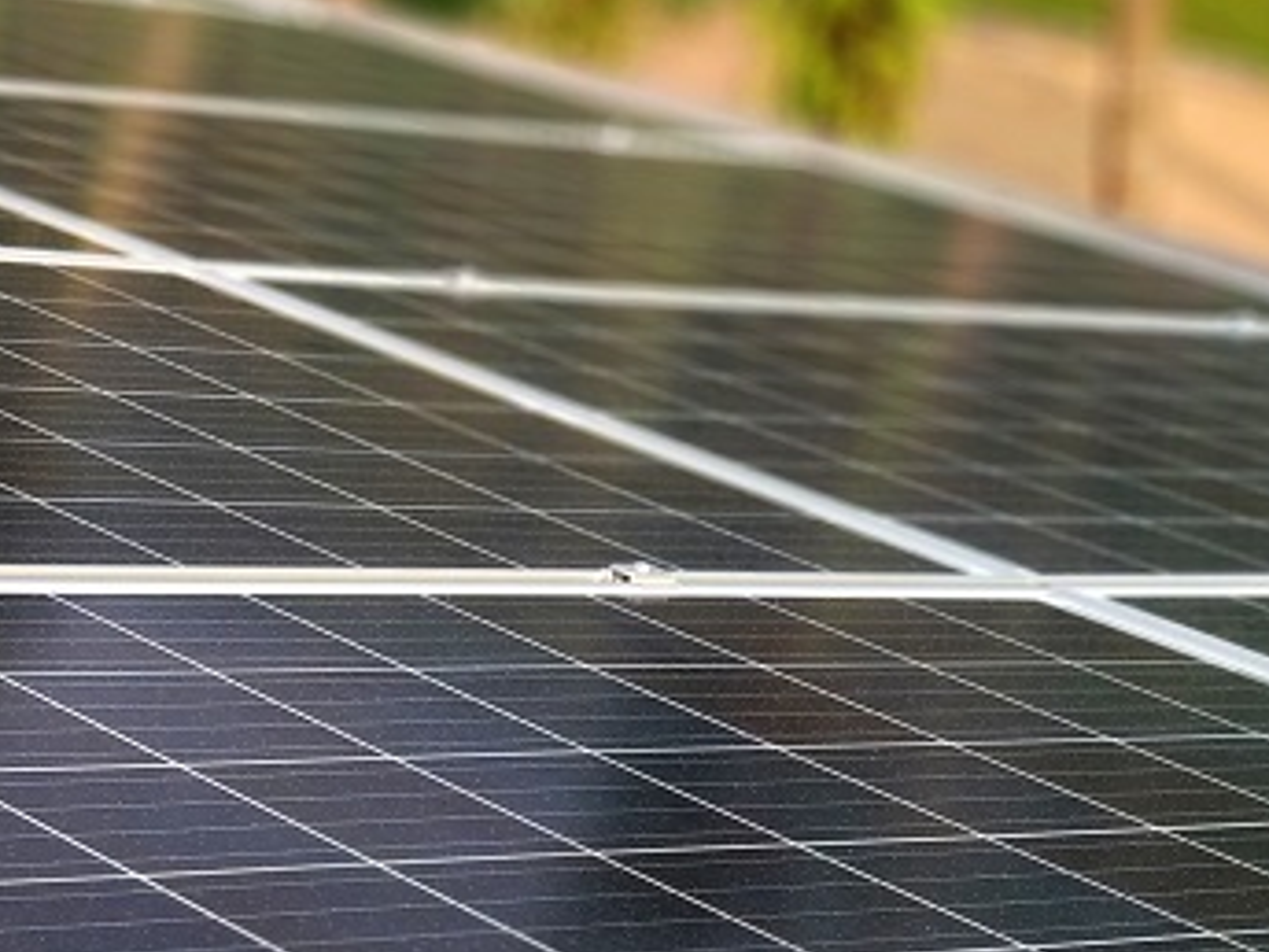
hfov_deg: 15.9
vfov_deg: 12.2
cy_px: 494
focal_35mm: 121
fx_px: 4436
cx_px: -70
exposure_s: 1/218
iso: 100
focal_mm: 5.99
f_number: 2.6
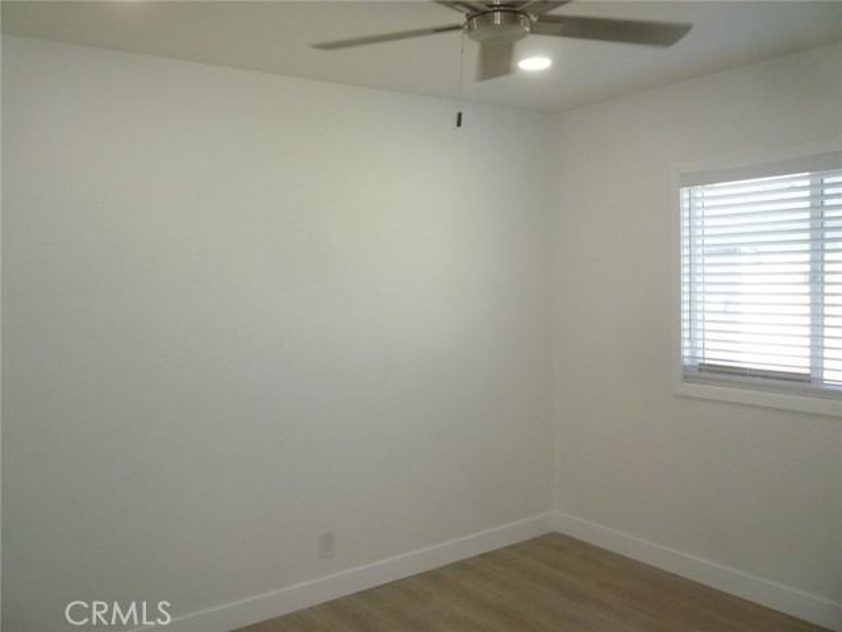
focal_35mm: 29
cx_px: 421
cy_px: 316
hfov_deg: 61.7
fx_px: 705
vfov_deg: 48.2
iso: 400
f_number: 3.3
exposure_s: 1/320
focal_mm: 5.2
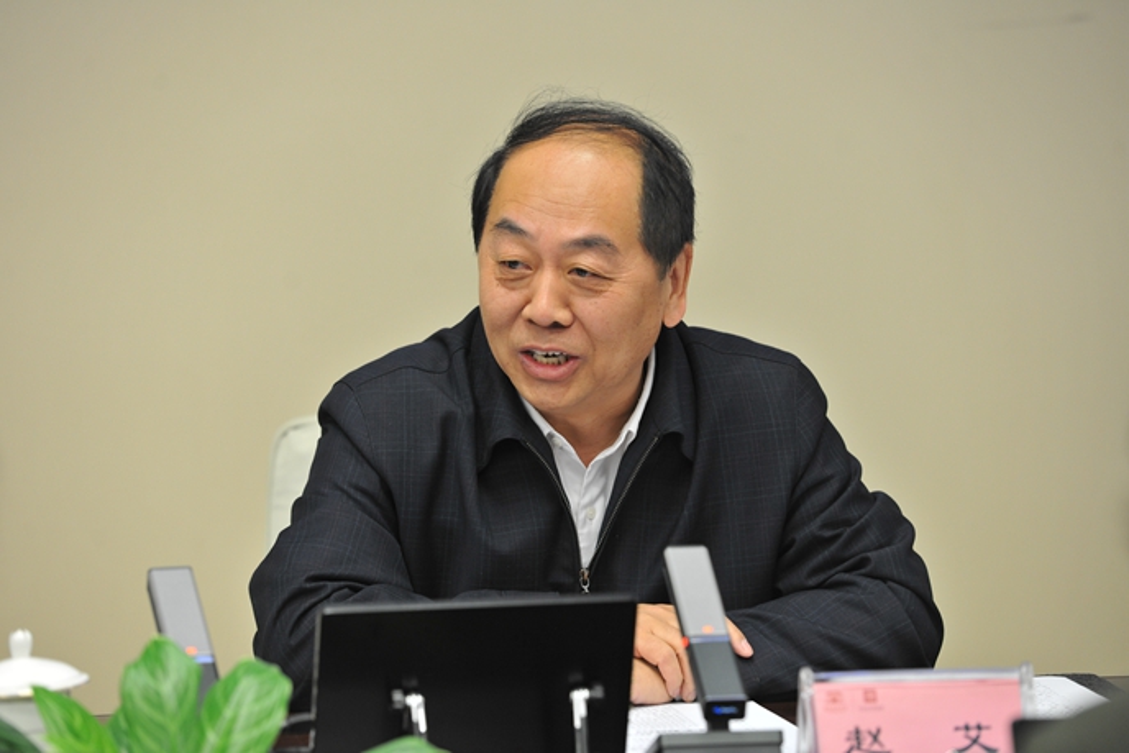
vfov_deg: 8.3
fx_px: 5175
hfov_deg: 12.4
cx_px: 564
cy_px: 376
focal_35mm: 165
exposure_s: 1/125
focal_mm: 165
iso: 1000
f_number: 4.5
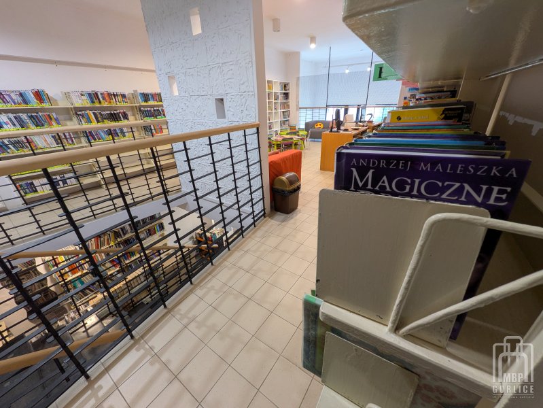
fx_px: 220
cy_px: 204
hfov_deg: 102.0
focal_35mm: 14
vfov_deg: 85.7
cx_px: 272
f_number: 2.2
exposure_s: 1/25
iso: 190
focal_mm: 1.83
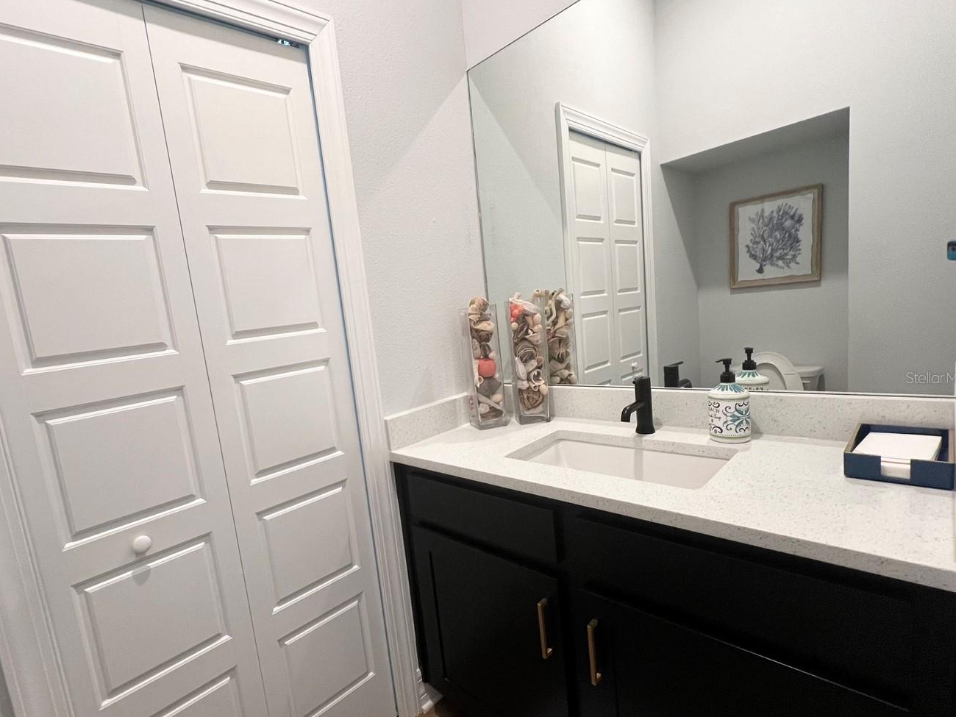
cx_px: 387
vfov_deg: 78.0
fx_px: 442
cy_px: 377
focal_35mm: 16
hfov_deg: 93.4
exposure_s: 1/60
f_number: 1.8
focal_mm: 1.57
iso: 200
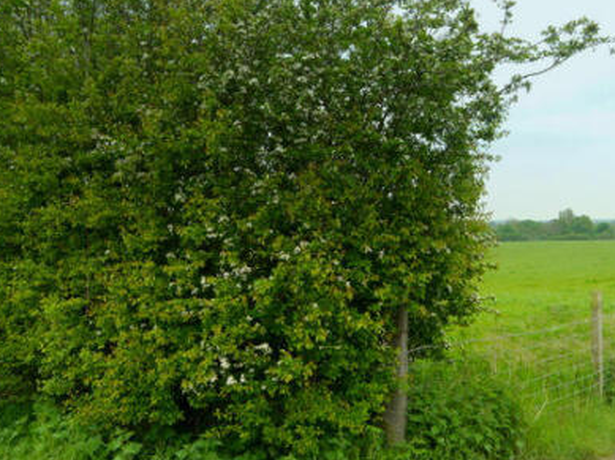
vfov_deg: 34.3
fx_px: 745
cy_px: 227
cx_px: 325
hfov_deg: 44.8
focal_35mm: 42
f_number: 4.5
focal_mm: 14
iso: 160
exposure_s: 1/160
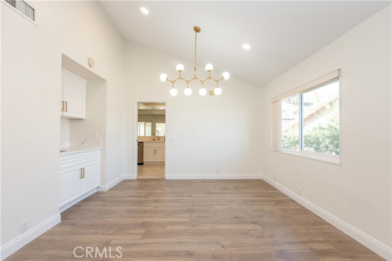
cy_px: 130
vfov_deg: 73.8
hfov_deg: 96.7
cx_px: 196
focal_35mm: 16
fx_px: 174
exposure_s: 1/125
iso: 640
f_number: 5.6
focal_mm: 16
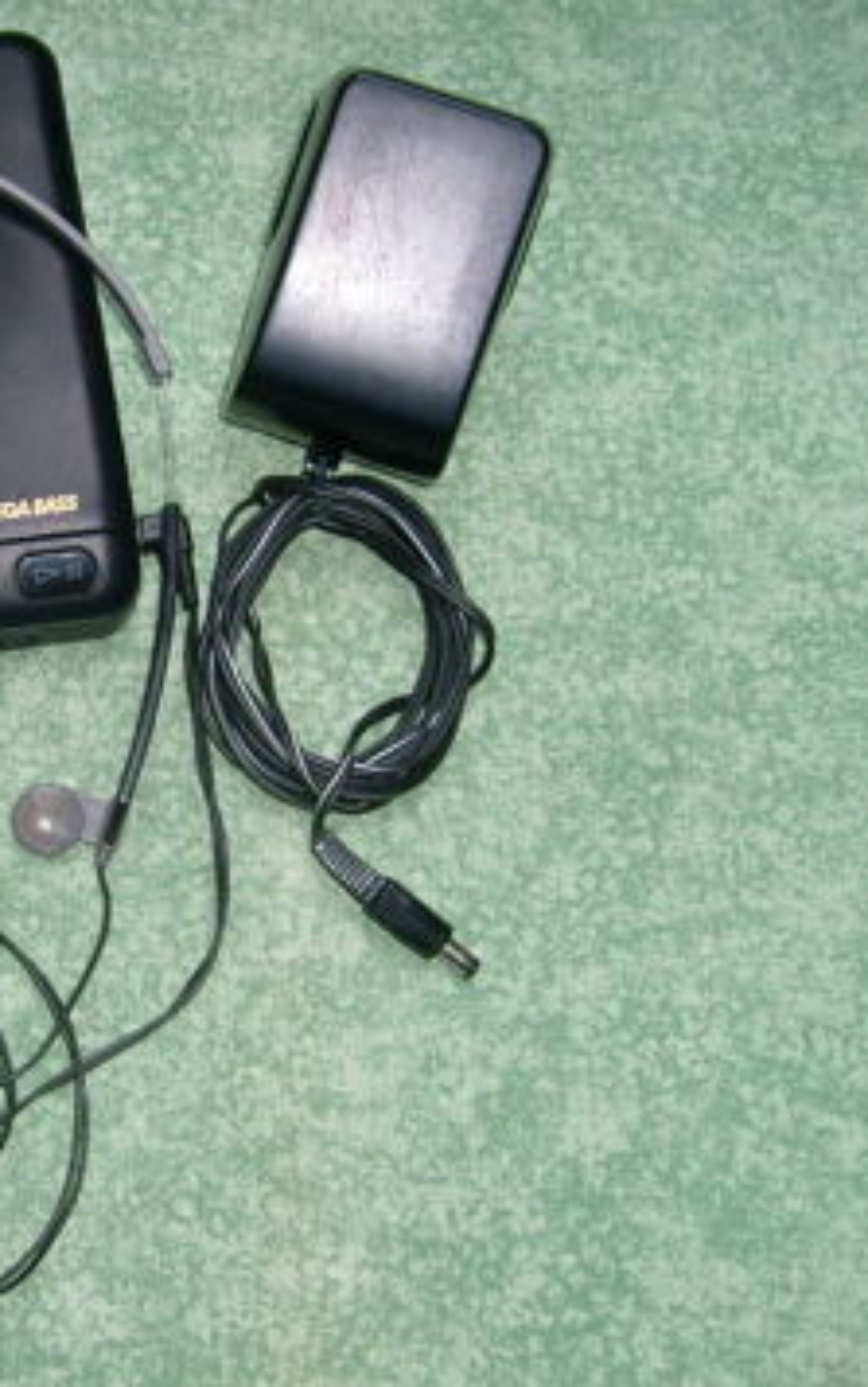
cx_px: -12
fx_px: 1889
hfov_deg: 24.6
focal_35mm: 50
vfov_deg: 40.3
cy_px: 697
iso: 100
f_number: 2.8
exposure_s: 1/45
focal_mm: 5.8
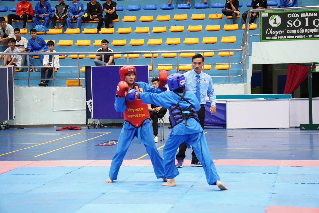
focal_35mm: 105
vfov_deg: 13.0
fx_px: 930
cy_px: 106
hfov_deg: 19.5
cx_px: 160
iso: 2500
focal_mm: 70
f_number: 2.8
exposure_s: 1/160
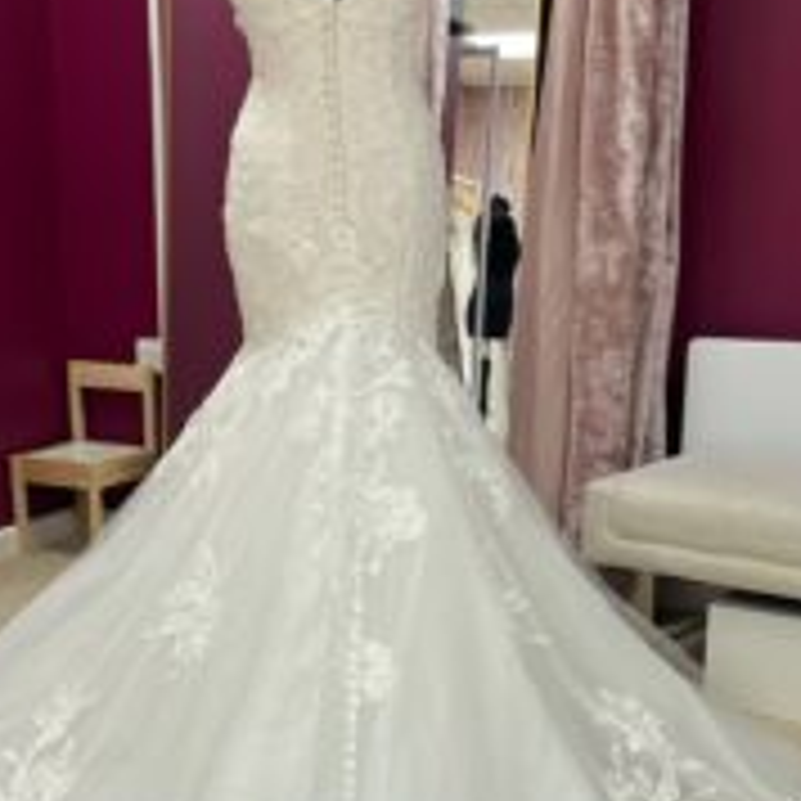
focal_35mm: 55
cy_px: 601
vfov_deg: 30.6
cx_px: 320
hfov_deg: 31.0
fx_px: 1440
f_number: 1.6
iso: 80
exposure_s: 1/100
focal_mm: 5.1
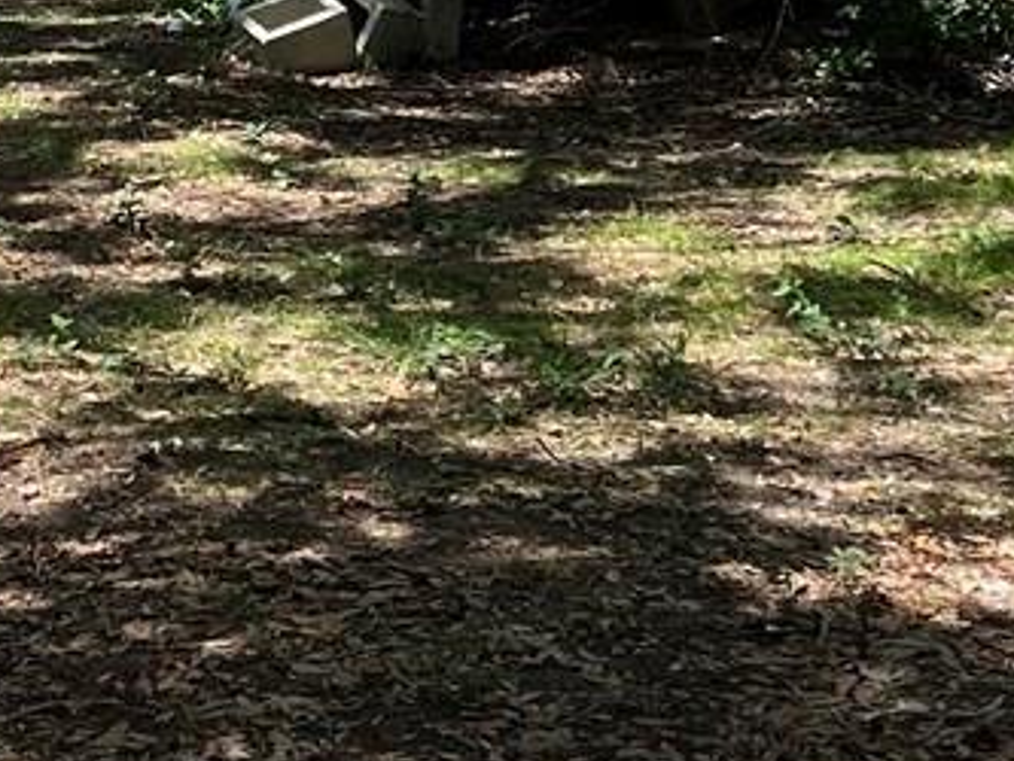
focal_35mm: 125
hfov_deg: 15.5
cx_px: 52
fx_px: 3663
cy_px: -100
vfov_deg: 11.7
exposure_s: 1/852
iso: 50
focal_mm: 5.1
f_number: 1.6
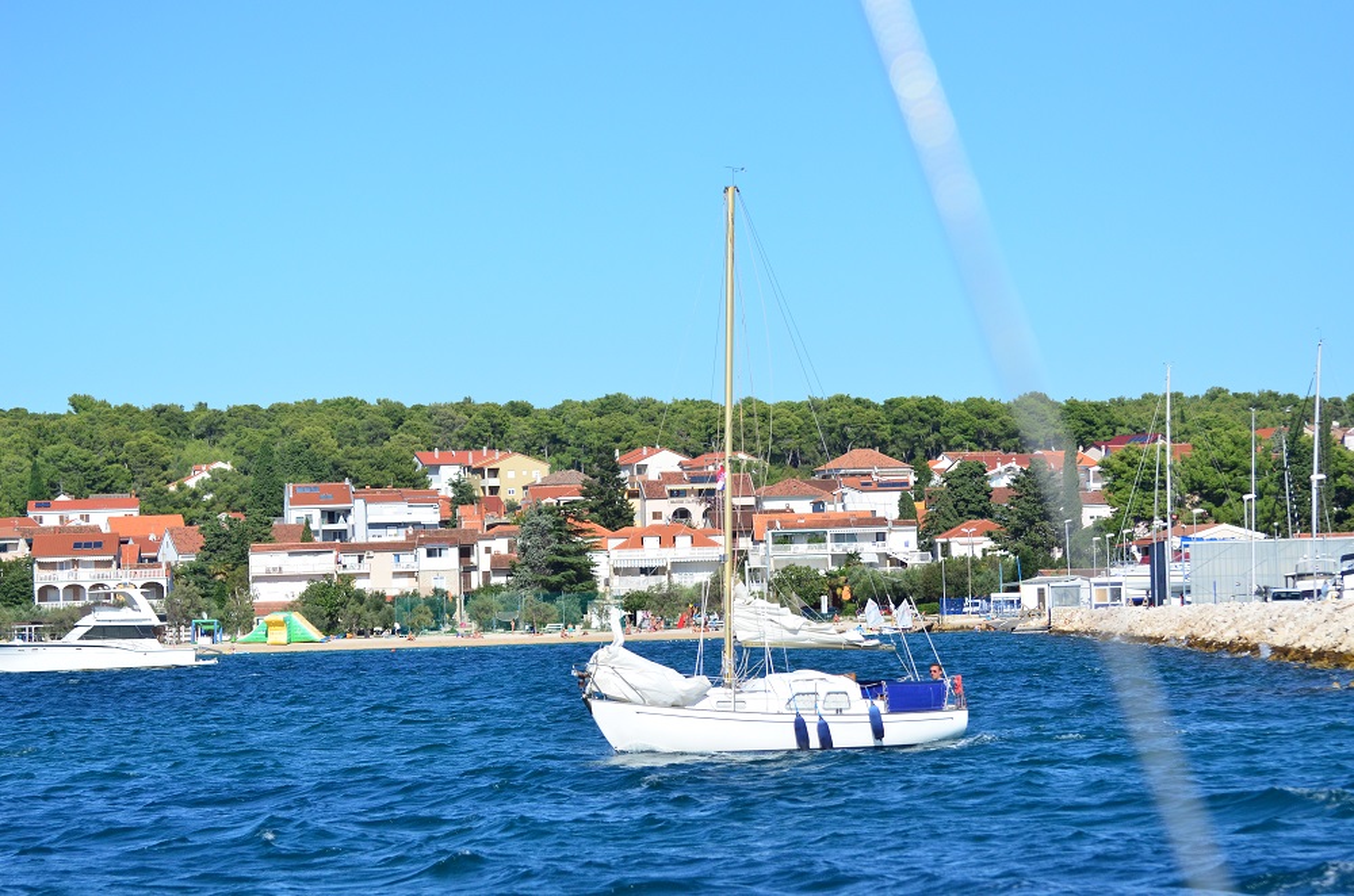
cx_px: 677
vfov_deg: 9.1
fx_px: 5629
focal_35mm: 150
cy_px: 448
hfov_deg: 13.7
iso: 720
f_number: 4.5
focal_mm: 100
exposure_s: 1/8000
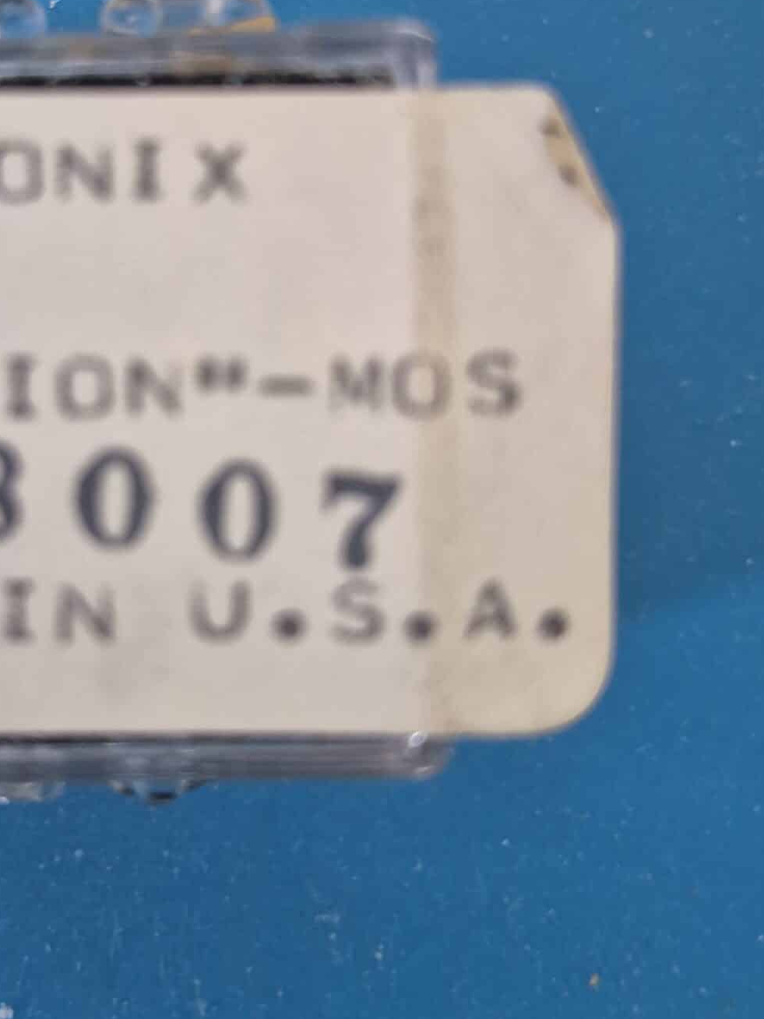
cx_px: 181
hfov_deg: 31.5
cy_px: 362
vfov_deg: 41.7
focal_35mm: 45
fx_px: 1324
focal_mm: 5.4
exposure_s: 1/120
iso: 800
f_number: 1.8
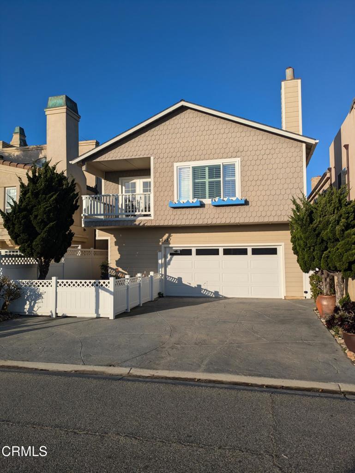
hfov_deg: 54.9
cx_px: 178
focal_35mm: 25
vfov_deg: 69.4
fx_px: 342
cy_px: 236
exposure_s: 1/2294
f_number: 1.89
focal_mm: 5.43
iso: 43
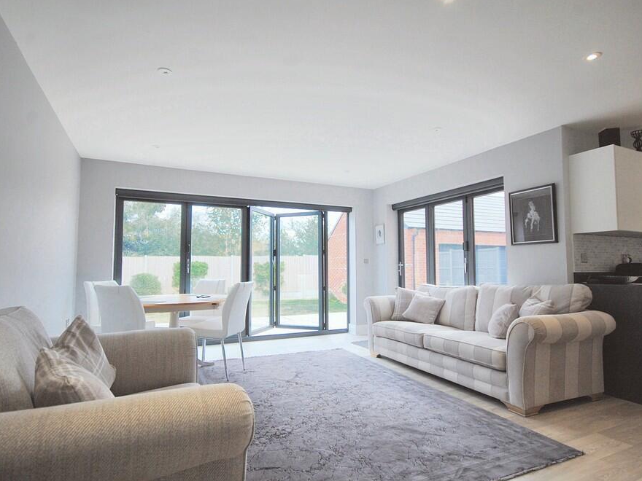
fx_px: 358
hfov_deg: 83.8
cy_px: 244
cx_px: 312
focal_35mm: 19
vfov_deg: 67.9
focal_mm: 11.5
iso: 200
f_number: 5
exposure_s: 1/100
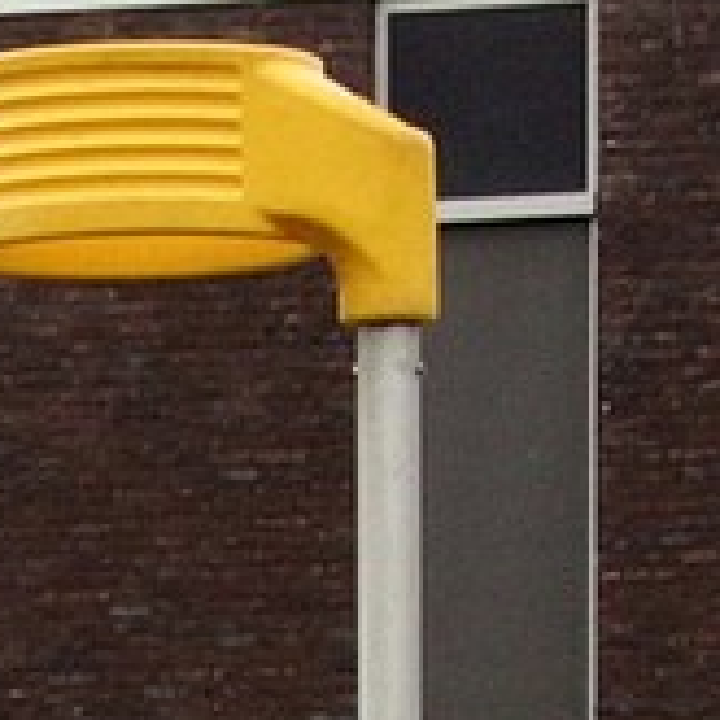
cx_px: -253
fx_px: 6510
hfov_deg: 6.3
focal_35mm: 277
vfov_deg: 6.1
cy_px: 1606
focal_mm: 35
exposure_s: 1/500
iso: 640
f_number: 9
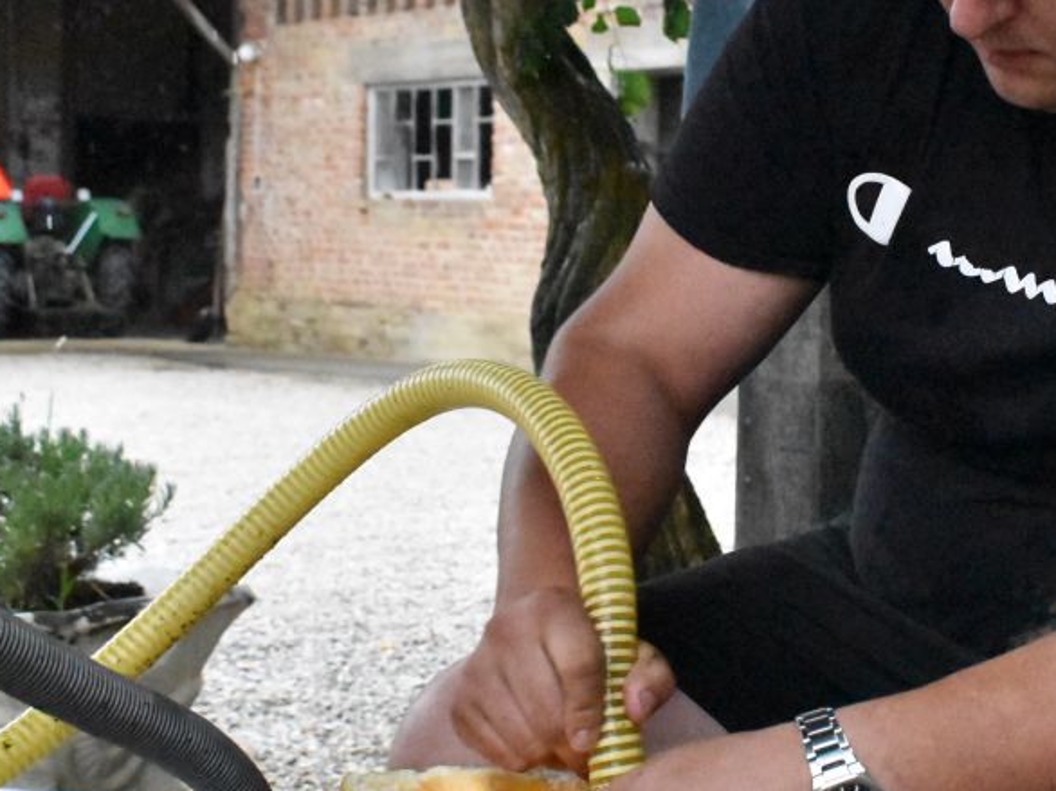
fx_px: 2379
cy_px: 402
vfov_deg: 18.9
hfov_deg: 24.6
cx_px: 842
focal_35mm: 78
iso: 14400
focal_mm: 22
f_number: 5.6
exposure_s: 1/320
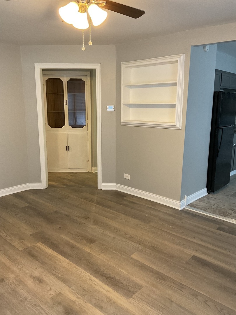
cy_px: 158
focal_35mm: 29
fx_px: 264
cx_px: 118
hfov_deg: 48.2
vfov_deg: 61.7
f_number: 1.8
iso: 160
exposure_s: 1/60
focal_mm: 3
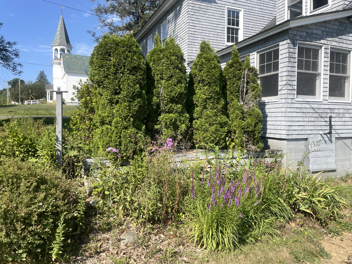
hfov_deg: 67.3
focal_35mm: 26
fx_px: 264
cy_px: 132
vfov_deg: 53.1
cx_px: 176
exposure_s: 1/1984
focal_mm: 4.2
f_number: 1.6
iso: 32
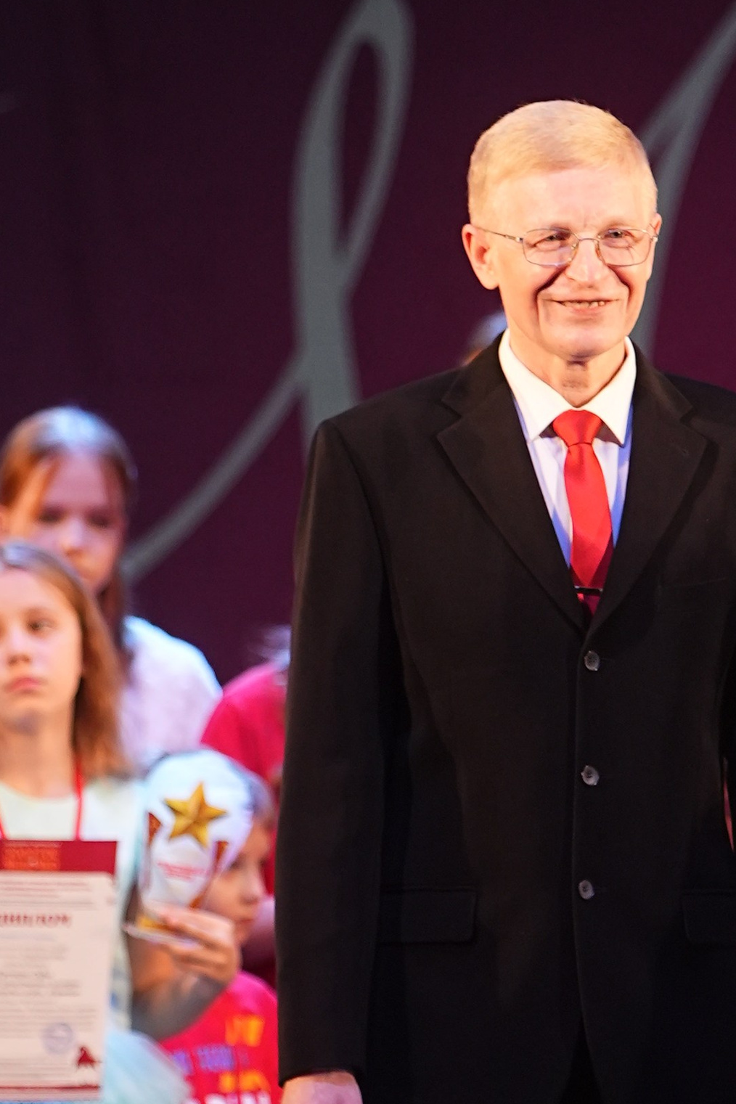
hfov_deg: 2.4
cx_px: 874
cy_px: 888
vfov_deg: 3.6
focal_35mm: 568
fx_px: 17417
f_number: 2.8
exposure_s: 1/250
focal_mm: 150
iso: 1000
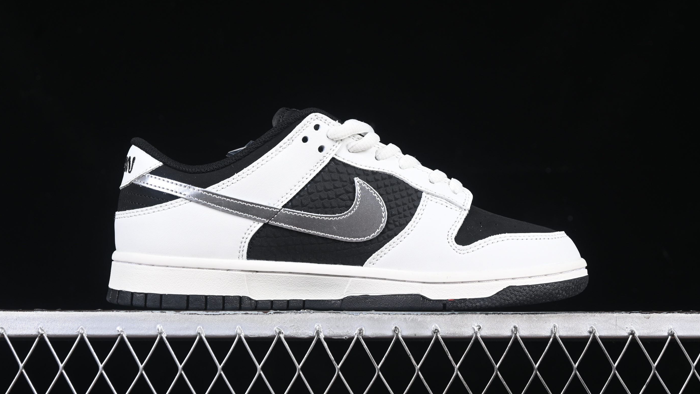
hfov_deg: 26.9
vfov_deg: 15.3
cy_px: 165
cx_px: 350
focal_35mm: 79
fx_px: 1466
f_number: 7.1
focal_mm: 50
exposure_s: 1/60
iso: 160
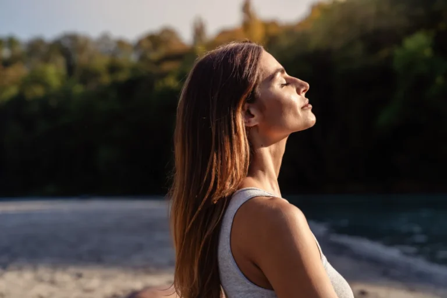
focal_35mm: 70
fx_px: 869
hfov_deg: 28.8
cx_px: 224
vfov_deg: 19.5
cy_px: 149
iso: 100
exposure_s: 1/800
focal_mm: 70
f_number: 4
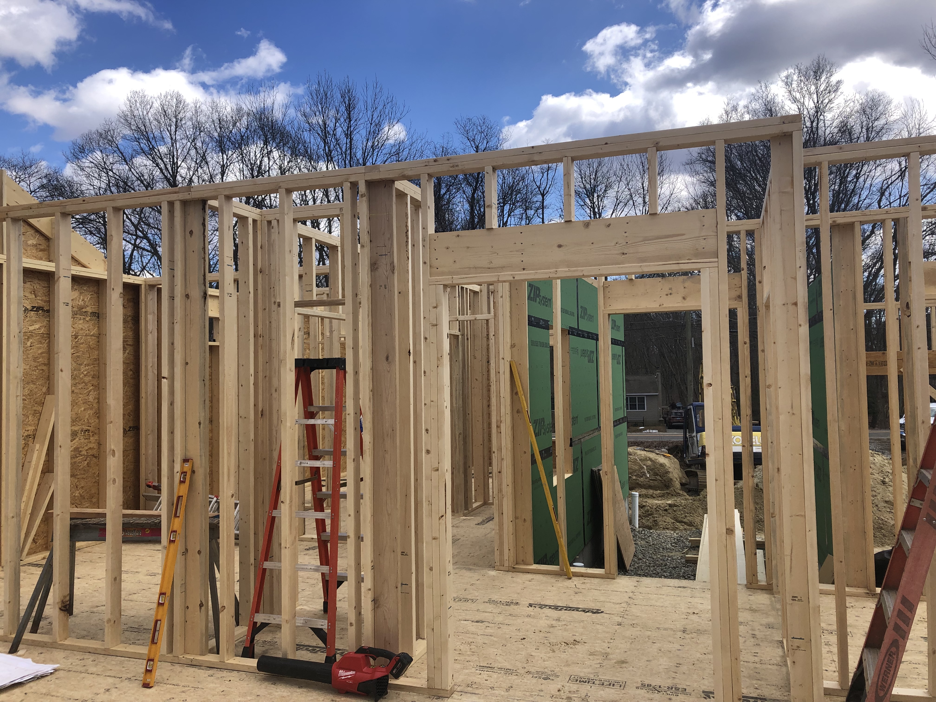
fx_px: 757
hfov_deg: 63.4
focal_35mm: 28
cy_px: 351
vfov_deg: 49.7
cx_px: 468
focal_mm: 3.99
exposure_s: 1/1372
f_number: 1.8
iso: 20
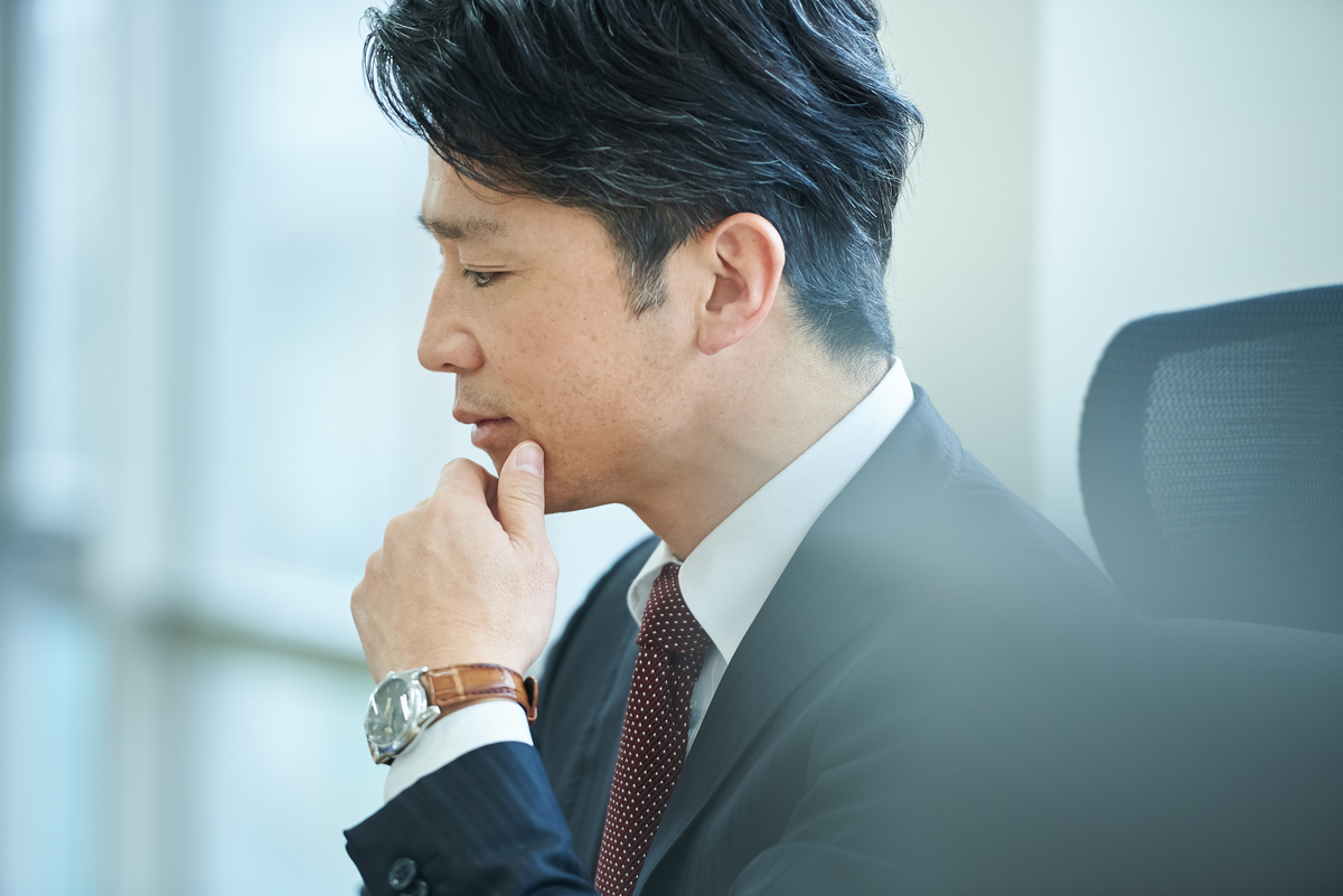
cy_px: 448
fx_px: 7463
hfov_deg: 10.3
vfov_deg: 6.9
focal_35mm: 200
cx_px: 672
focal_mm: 200
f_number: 2.8
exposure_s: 1/320
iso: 500
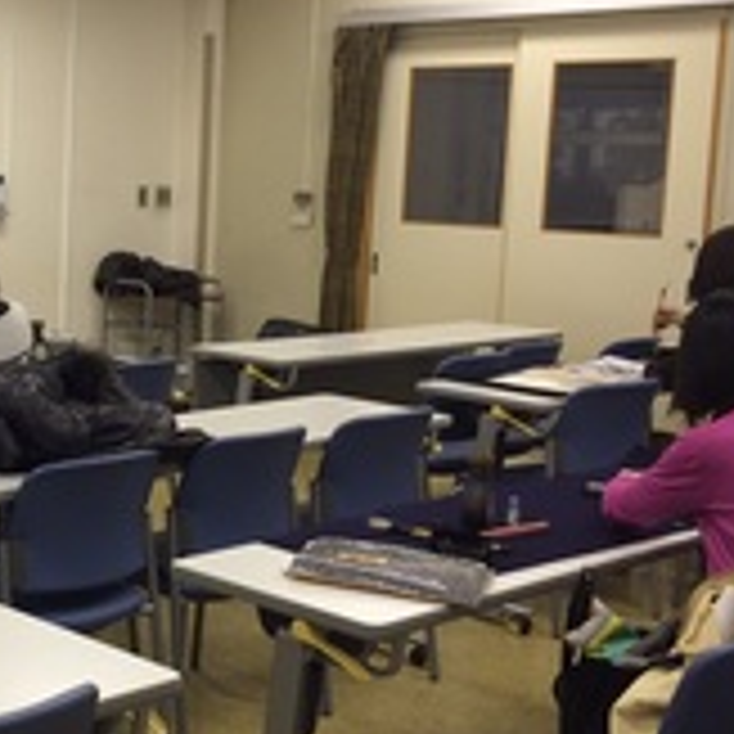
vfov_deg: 27.3
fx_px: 1511
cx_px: -27
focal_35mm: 63
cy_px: 347
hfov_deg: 25.7
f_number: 2.2
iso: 32
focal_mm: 4.15
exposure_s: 1/33
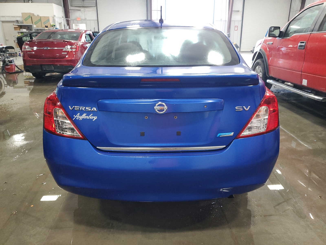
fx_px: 245
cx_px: 163
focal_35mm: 26
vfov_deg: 53.1
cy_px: 122
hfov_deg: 67.3
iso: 178
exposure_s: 1/60.2
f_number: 1.5
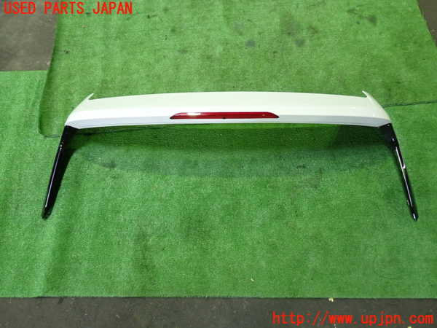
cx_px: 218
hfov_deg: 60.0
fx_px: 379
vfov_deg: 46.8
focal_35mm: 30
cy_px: 164
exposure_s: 1/30
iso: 400
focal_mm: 5.4
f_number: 2.3
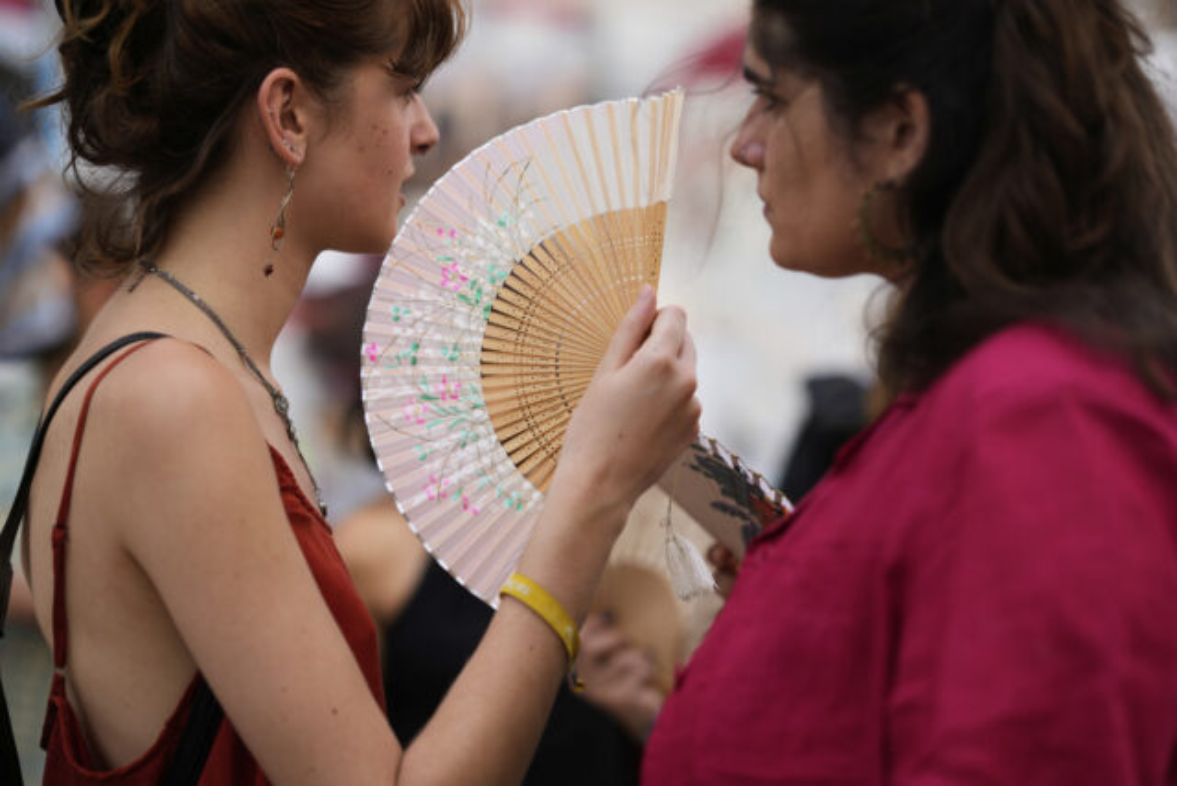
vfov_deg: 16.1
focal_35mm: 85
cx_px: 588
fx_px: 2779
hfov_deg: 23.9
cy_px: 393
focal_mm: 85
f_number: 2
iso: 100
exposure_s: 1/1000
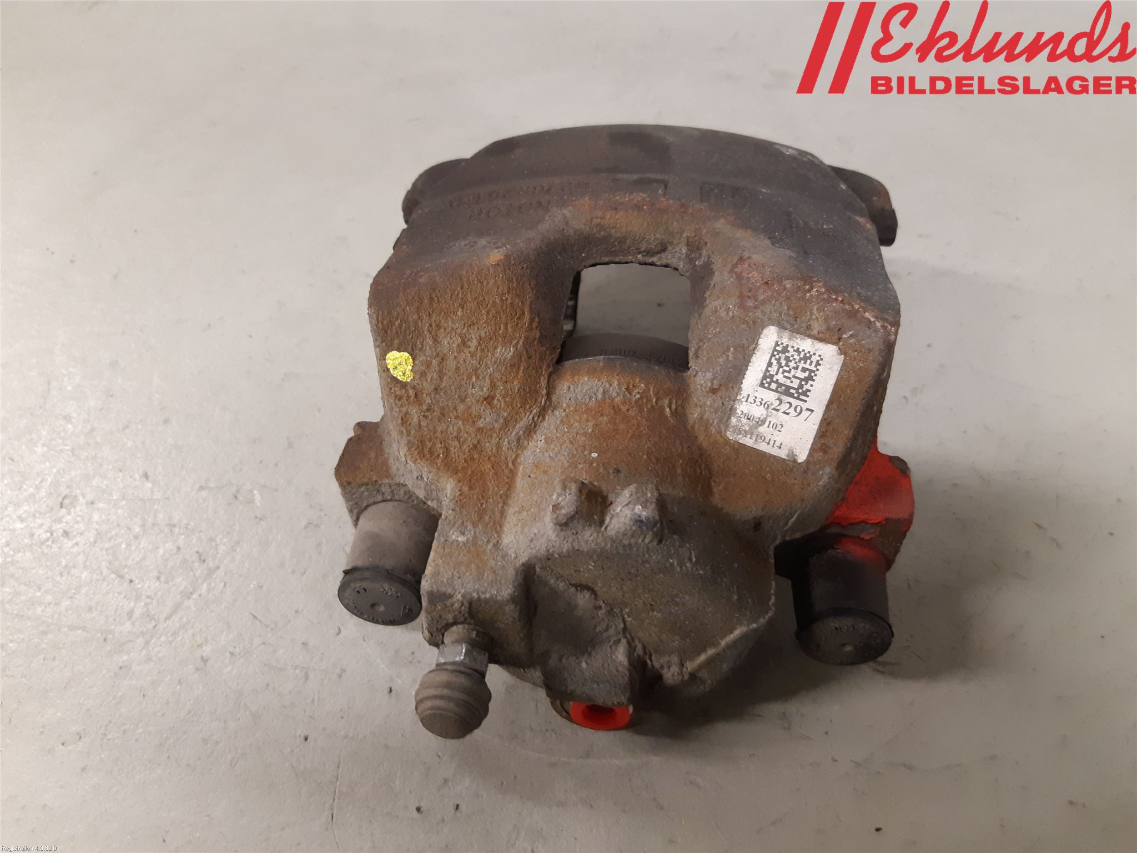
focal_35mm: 26
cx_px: 568
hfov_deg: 67.3
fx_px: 854
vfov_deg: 53.1
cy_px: 426
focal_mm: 3.93
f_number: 1.7
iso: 250
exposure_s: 1/50
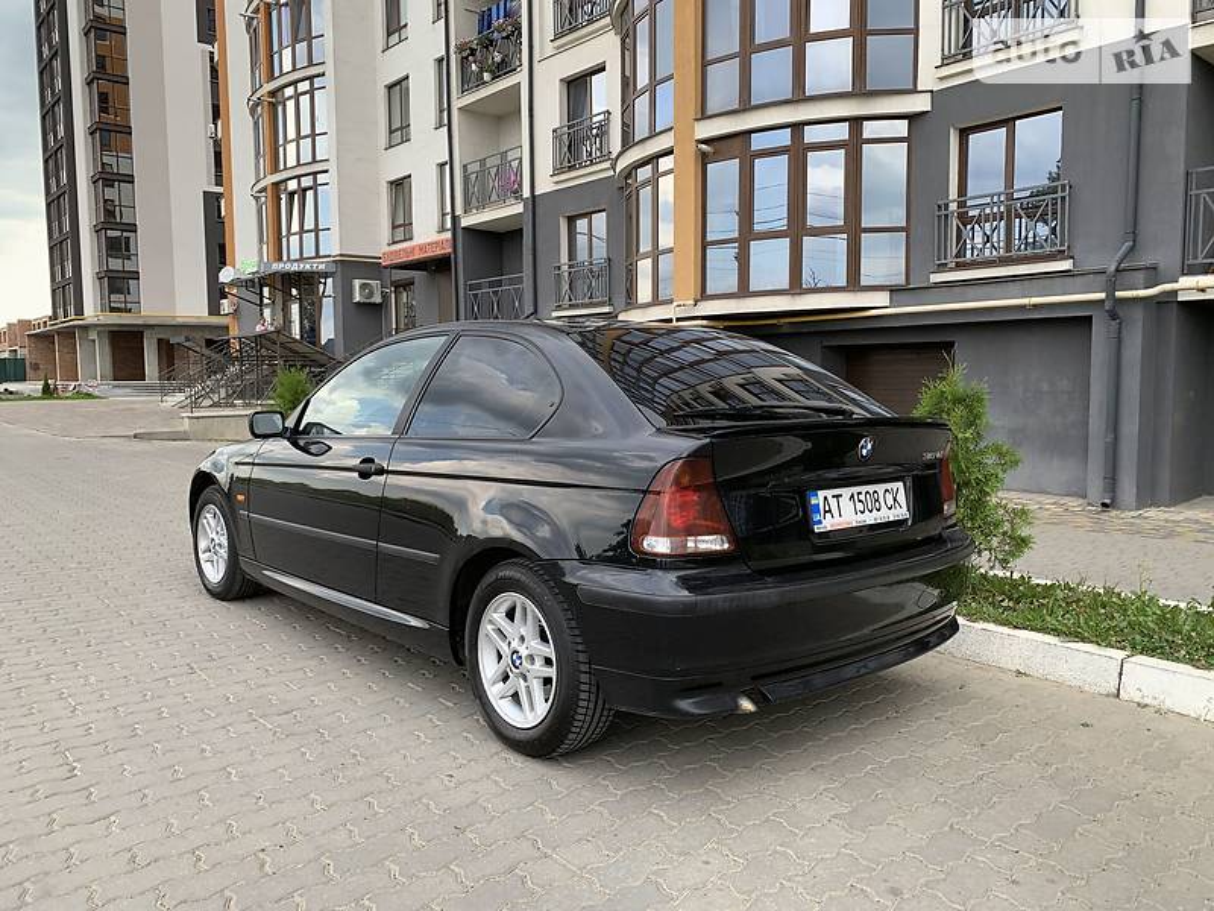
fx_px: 912
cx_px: 607
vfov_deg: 53.1
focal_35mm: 26
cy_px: 456
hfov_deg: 67.3
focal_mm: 4.2
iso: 25
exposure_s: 1/297
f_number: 1.8
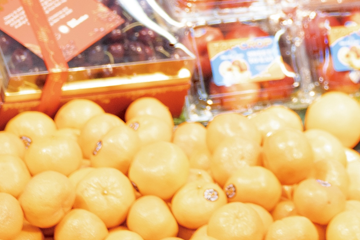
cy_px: -172
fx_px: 2000
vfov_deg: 6.7
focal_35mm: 200
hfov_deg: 9.8
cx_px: 623
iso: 800
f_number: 2.8
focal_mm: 40
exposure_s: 1/160
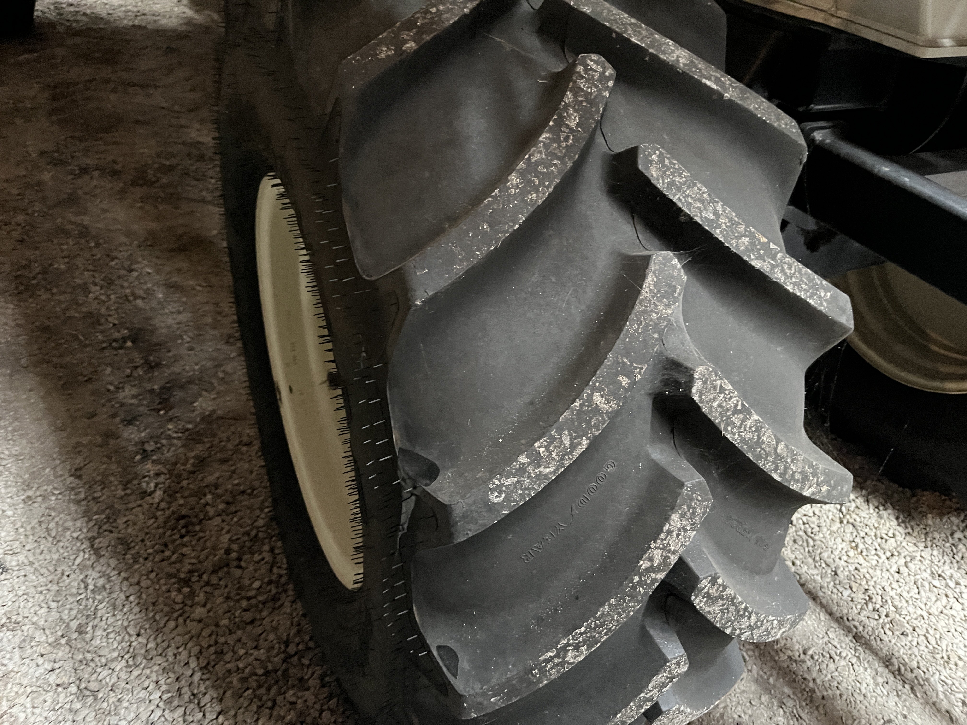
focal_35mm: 26
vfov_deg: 53.1
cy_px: 362
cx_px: 484
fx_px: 726
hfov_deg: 67.3
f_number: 1.6
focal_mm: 5.1
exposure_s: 1/30
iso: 640
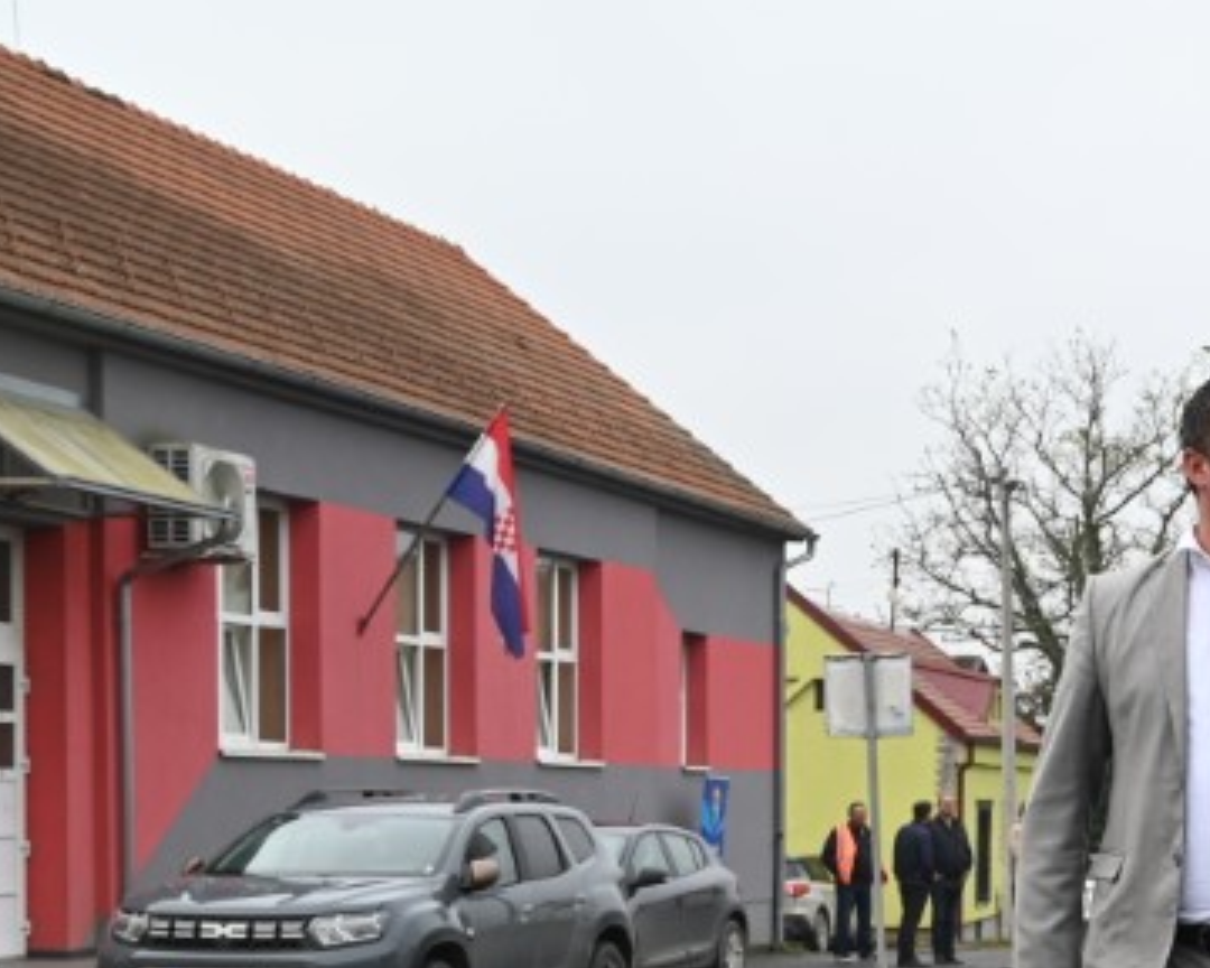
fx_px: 3169
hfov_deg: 19.4
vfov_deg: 17.0
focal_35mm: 88
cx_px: 1694
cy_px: 951
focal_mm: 29.5
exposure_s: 1/250
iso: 160
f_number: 5.6
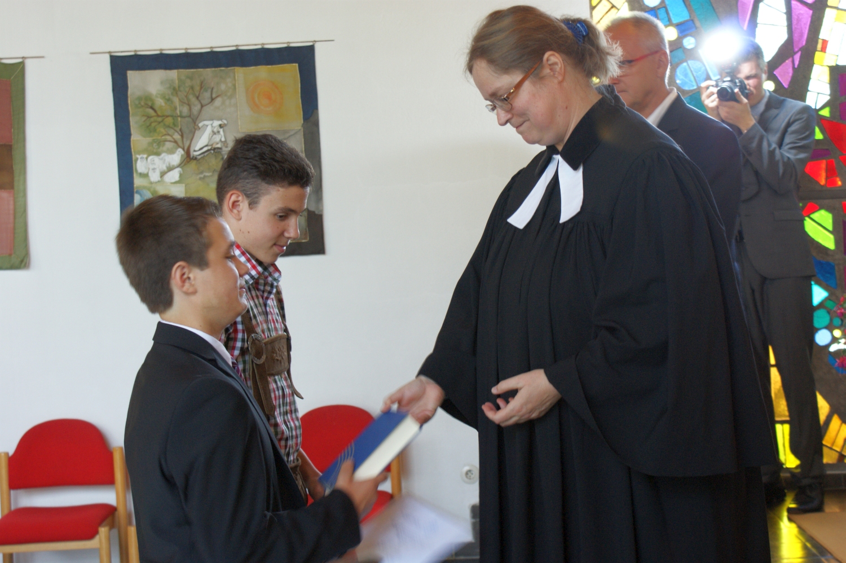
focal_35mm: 68
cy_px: 282
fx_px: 1585
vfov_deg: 20.1
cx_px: 423
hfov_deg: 29.9
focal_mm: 45
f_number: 5.6
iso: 400
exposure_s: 1/15
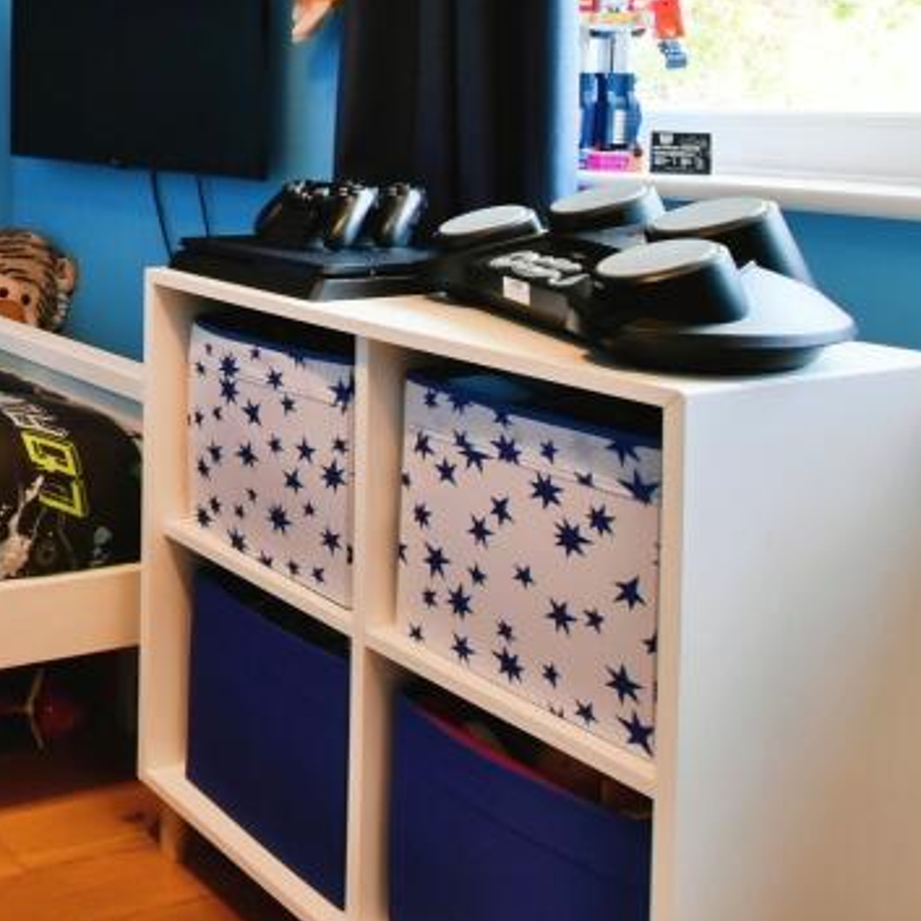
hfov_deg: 32.5
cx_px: -303
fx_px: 1114
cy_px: 43
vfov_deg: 40.5
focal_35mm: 37
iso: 1600
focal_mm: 10
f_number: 8
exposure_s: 1/20
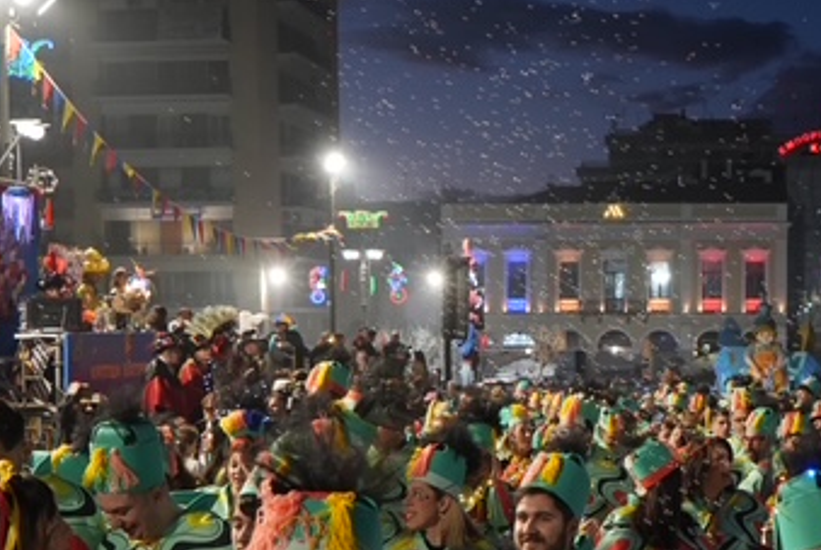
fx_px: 1553
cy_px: 424
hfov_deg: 28.7
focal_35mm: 68
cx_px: 697
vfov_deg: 19.9
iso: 1600
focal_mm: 24
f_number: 4
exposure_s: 1/200
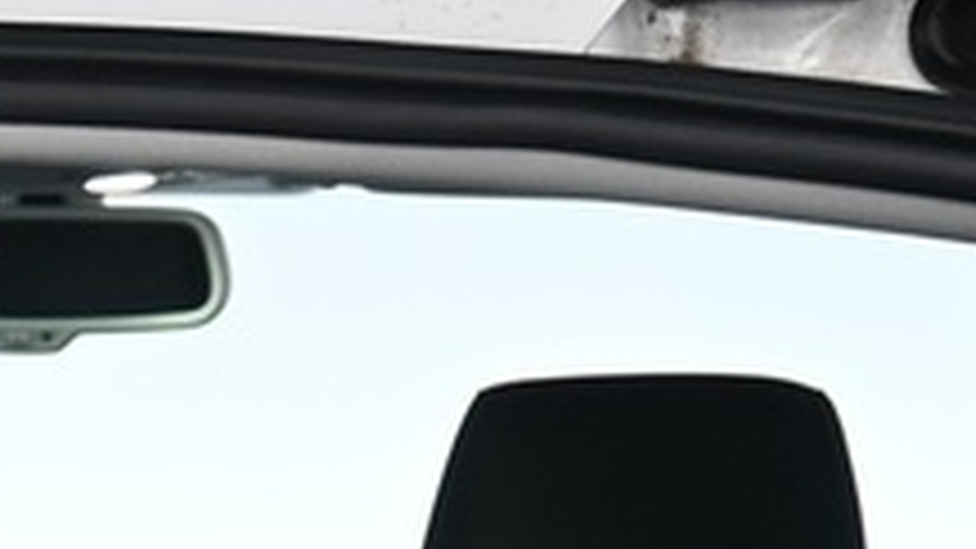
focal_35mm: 188
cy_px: 2340
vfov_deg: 5.5
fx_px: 4865
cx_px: -598
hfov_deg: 10.9
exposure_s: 1/25
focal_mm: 16
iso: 450
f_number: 3.5
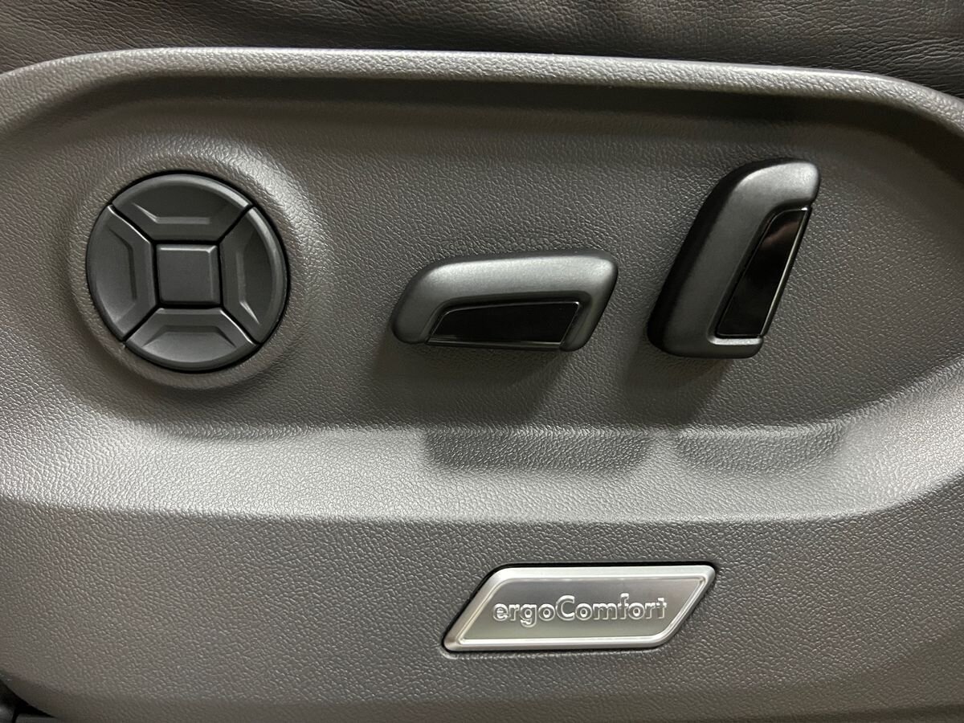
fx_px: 724
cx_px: 482
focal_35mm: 26
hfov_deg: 67.3
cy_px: 362
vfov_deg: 53.1
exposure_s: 1/33
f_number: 1.5
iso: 640
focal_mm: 5.7
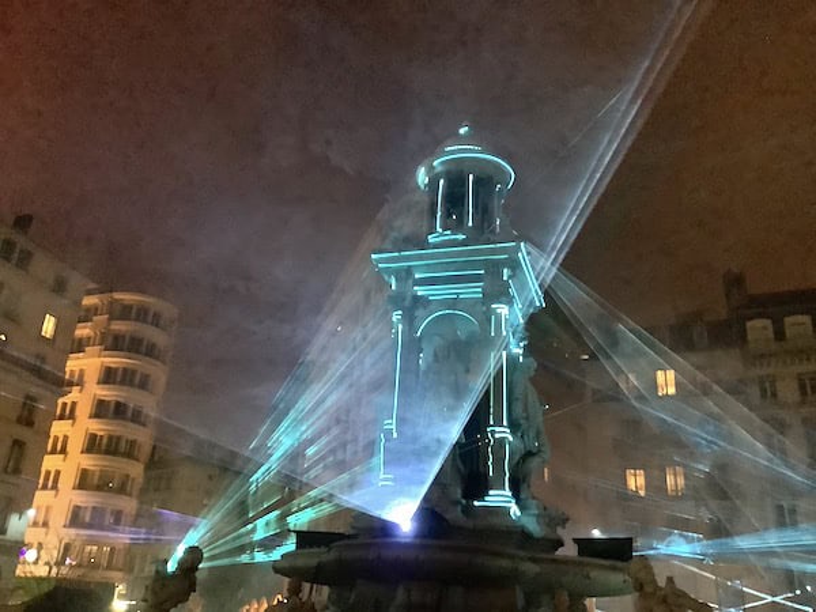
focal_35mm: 31
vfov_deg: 45.4
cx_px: 408
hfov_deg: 58.4
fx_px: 731
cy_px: 306
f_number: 2.4
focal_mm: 3.3
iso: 500
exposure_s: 1/25
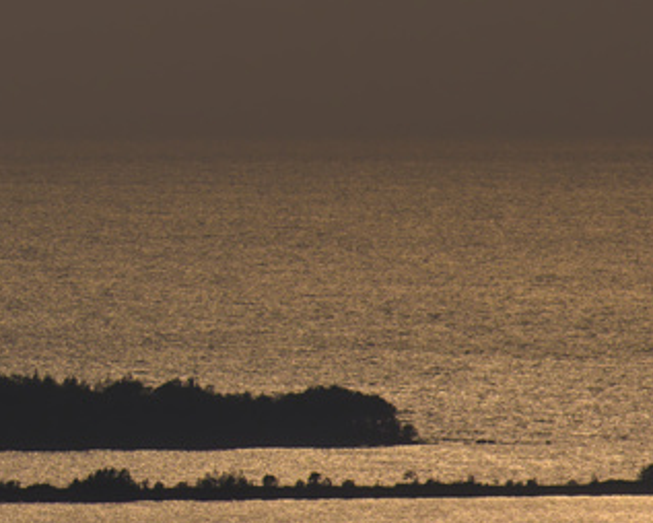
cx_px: 47
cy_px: 678
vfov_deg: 1.1
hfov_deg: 1.4
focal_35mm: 1419
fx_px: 27441
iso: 320
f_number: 11
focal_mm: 312.2
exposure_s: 1/3800
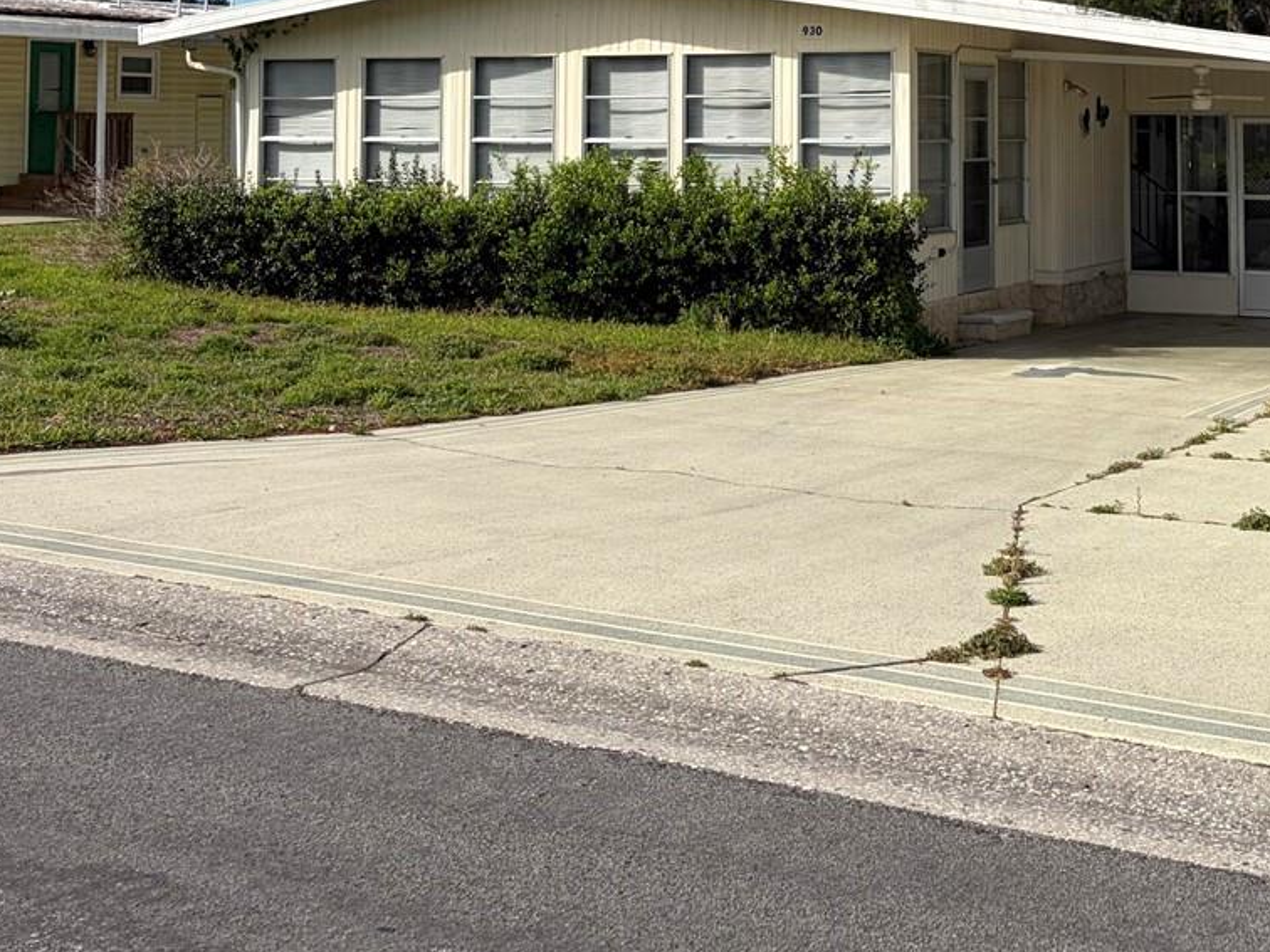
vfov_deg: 25.3
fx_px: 2018
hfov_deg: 34.4
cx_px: 904
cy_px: -2
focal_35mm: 55
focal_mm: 5.96
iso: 50
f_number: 1.6
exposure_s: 1/3623
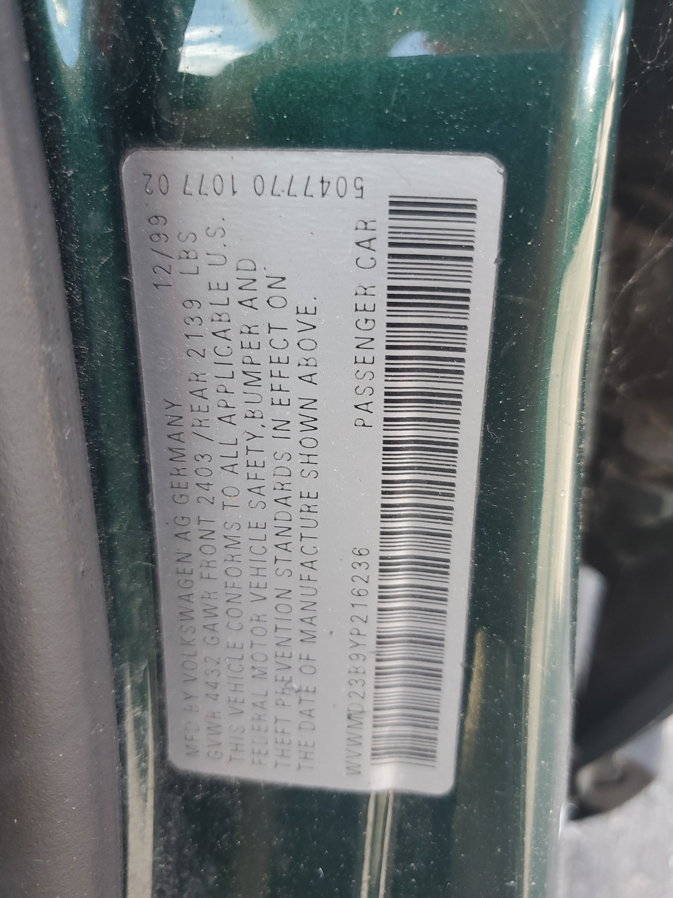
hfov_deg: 53.1
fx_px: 674
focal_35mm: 26
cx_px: 336
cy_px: 449
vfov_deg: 67.3
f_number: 1.5
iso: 59
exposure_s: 1/120
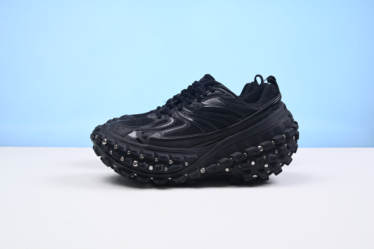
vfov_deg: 32.7
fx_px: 426
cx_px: 187
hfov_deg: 47.4
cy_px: 124
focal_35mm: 41
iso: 100
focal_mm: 41
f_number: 16
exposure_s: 1/2
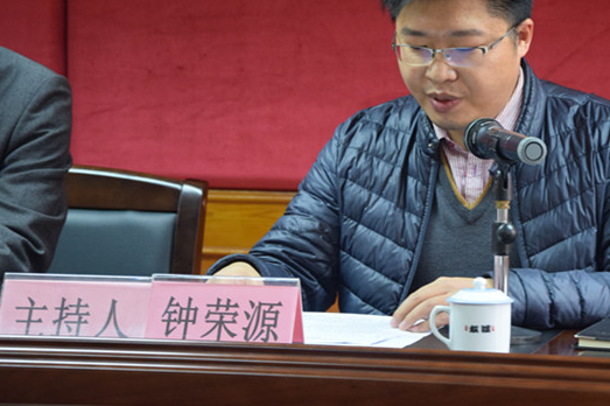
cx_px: 421
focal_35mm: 168
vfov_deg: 8.2
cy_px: 137
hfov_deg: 12.2
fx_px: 2840
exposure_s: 1/25
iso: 1000
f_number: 5.3
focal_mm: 75
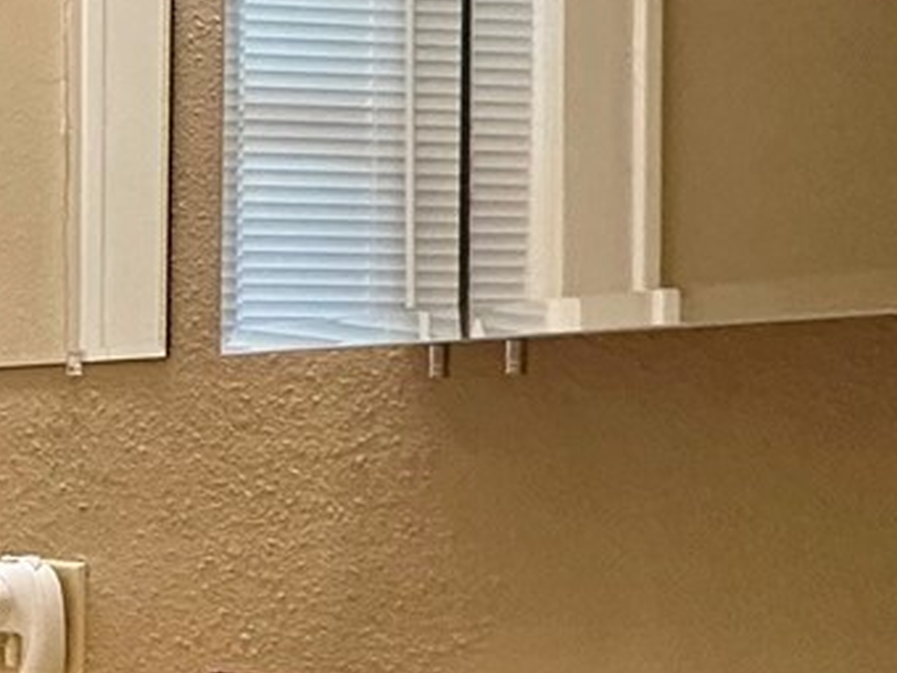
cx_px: -1129
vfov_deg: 18.6
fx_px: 2047
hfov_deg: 15.8
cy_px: 467
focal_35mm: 79
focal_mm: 2.22
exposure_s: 1/120
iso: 200
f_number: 2.2
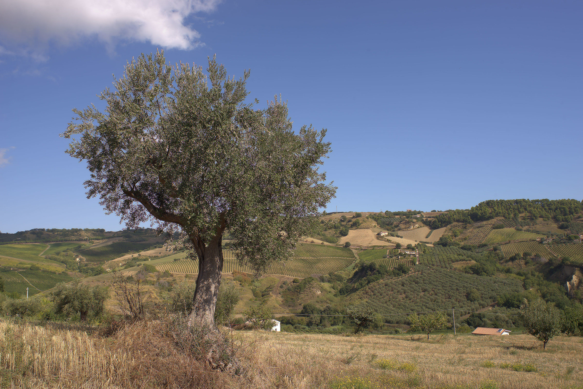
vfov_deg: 46.4
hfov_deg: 65.5
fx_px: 454
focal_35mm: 28
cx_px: 292
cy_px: 194
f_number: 3.5
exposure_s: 1/125
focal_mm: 28
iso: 100
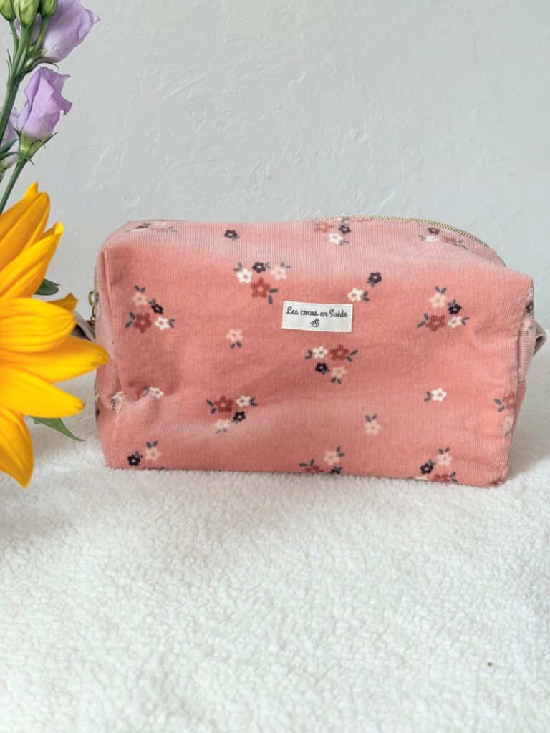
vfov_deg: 39.7
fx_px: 1017
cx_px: 275
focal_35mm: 48
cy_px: 366
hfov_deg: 30.3
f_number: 1.78
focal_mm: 6.76
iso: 100
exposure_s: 1/107
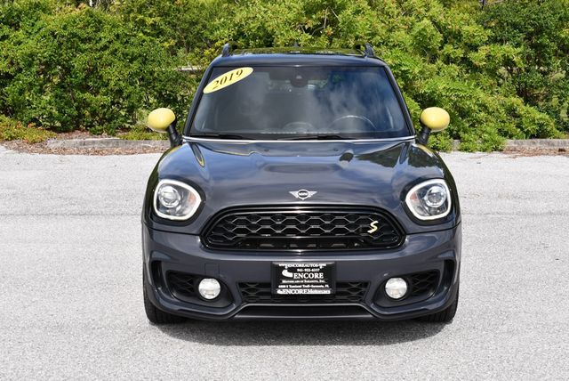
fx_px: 1012
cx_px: 284
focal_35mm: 64
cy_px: 190
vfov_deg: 21.3
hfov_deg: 31.4
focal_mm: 32
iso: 110
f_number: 8
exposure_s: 1/250
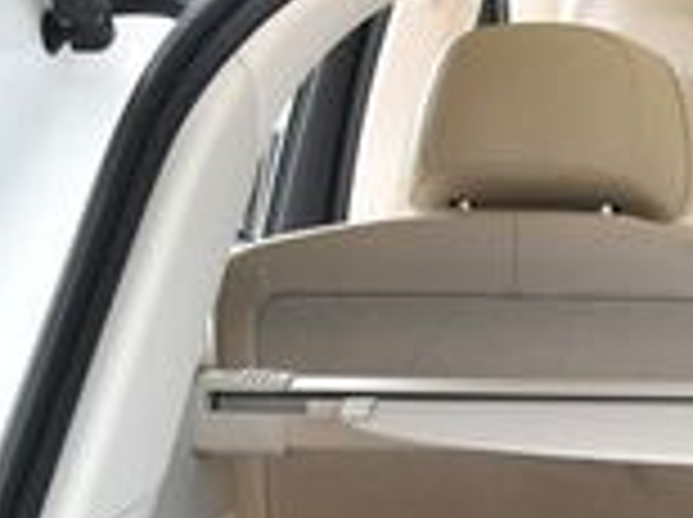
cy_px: 851
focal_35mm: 176
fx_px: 3518
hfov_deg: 10.8
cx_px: 1062
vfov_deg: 8.2
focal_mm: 22
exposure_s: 1/250
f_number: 5.6
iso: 400
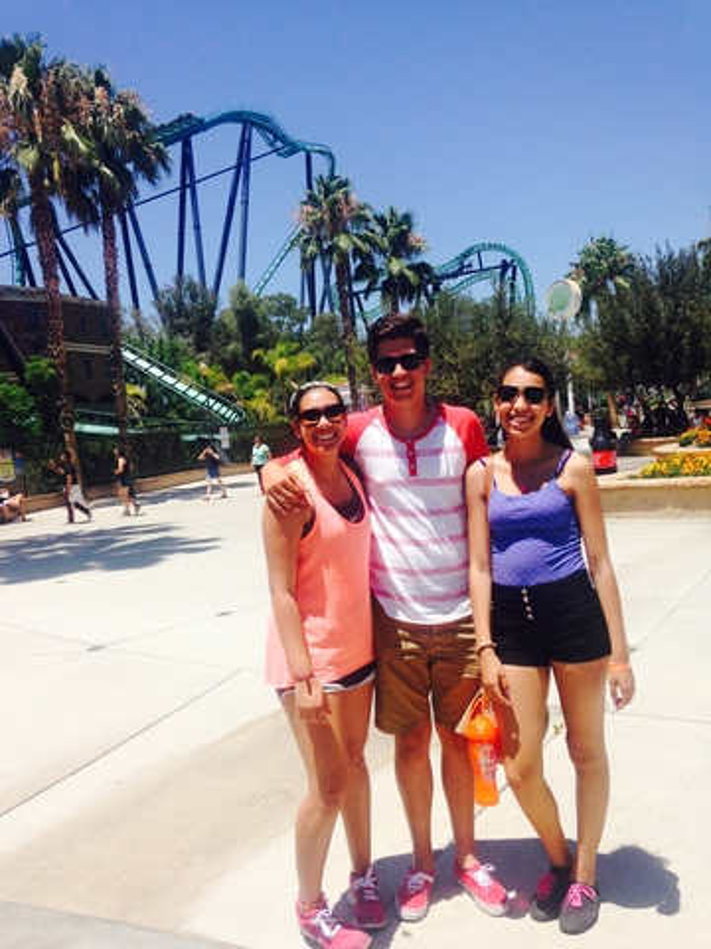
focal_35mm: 33
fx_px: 904
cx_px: 356
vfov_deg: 55.4
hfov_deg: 42.9
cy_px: 474
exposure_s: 1/1869
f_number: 2.4
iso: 50
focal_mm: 4.12
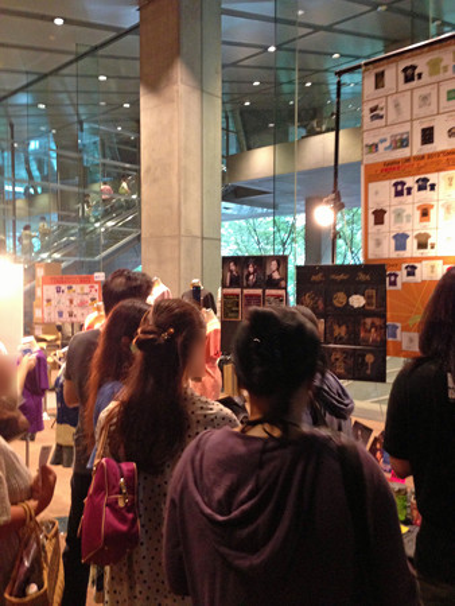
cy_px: 303
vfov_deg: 55.3
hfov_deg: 43.0
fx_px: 578
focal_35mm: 33
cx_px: 228
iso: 320
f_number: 2.4
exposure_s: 1/20
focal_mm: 4.13
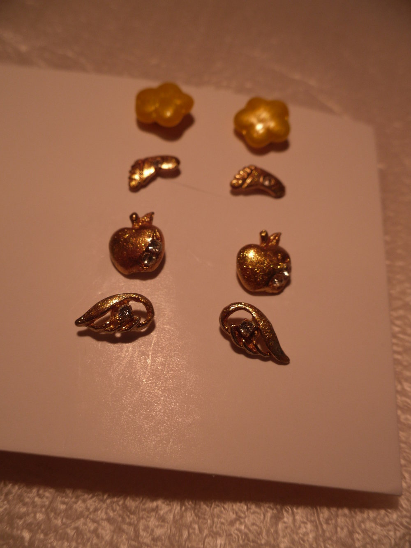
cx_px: 206
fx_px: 712
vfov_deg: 42.1
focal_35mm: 45
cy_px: 274
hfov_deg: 32.2
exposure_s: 1/90
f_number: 3.5
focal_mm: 6.3
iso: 80
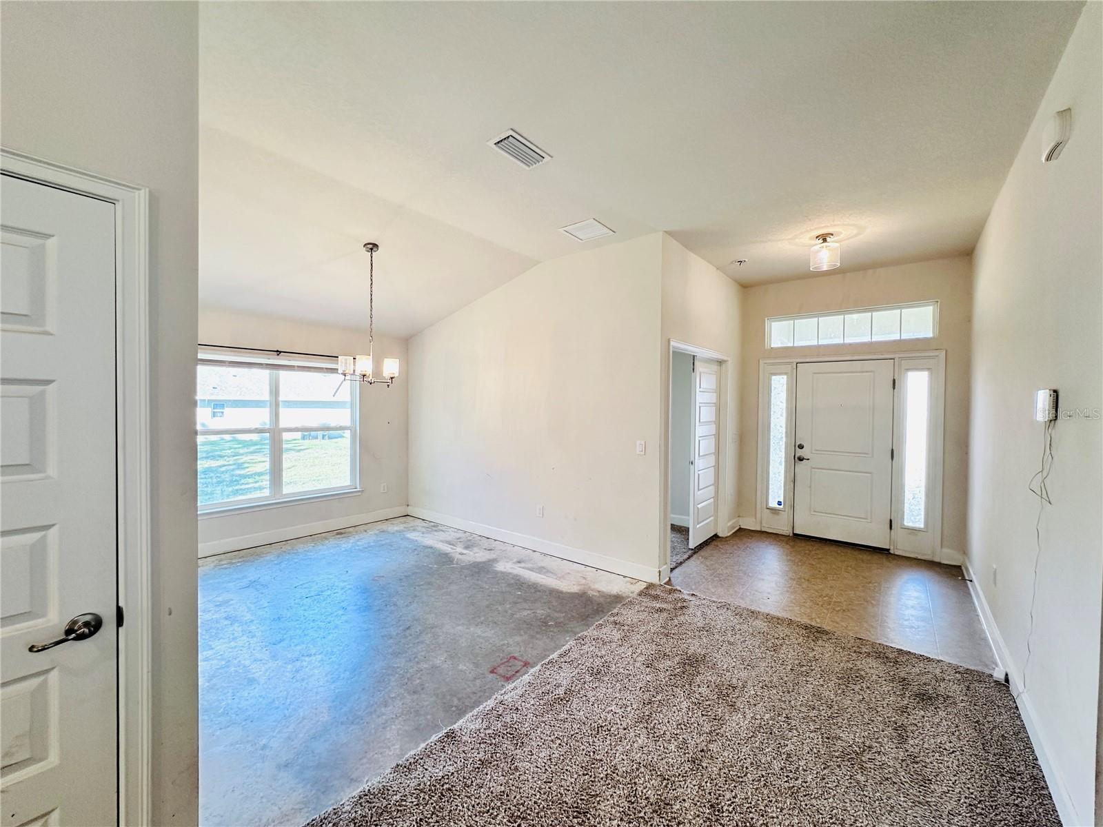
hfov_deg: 102.1
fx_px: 446
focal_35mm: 14
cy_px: 414
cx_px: 552
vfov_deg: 85.7
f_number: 2.2
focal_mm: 2.22
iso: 200
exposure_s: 1/120
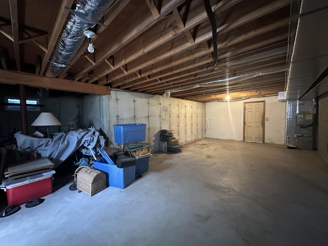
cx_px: 164
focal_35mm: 14
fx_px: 133
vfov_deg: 85.7
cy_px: 123
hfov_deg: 102.1
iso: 1250
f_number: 2.2
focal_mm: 2.22
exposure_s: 1/40
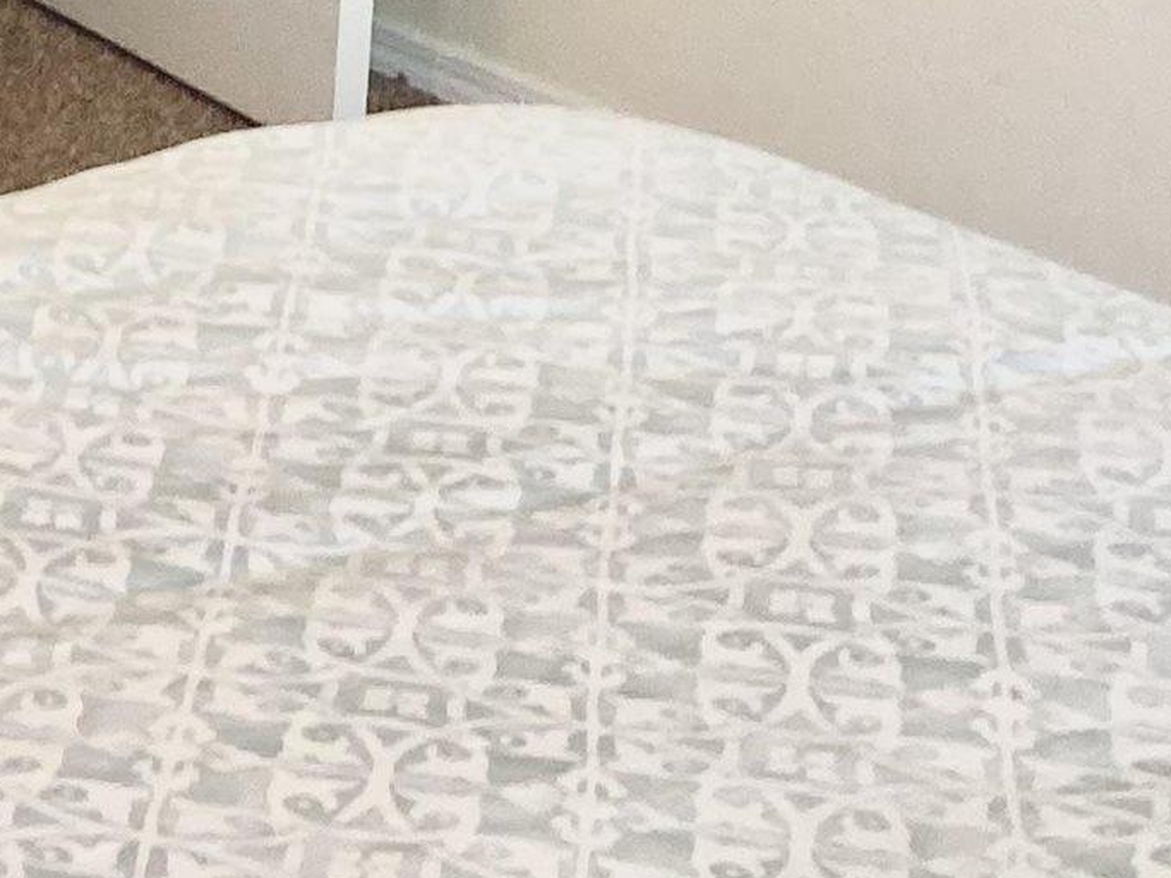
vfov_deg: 11.1
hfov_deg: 14.3
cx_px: -766
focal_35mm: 126
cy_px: -609
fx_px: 4262
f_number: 1.8
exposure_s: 1/60
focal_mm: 3.99
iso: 64
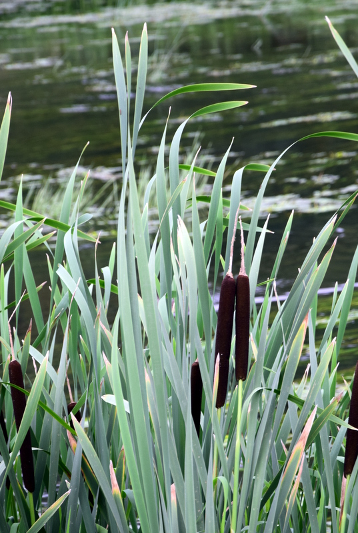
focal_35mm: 158
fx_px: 2338
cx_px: 179
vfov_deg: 13.0
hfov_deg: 8.8
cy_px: 266
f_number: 7.1
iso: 400
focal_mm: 105
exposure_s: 1/40
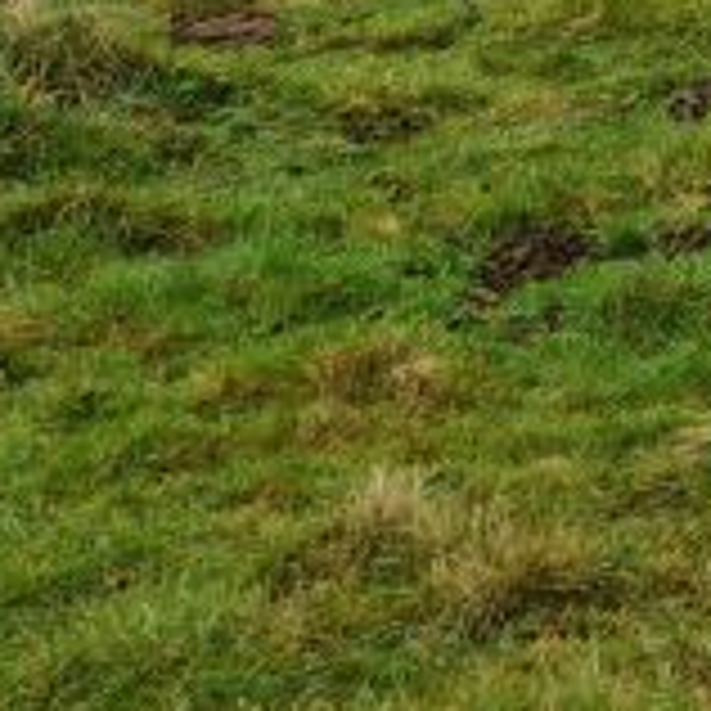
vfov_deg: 12.2
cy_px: -277
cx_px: 1692
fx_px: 3207
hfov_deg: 10.8
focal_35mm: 138
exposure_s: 1/624
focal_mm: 5.4
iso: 50
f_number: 1.8
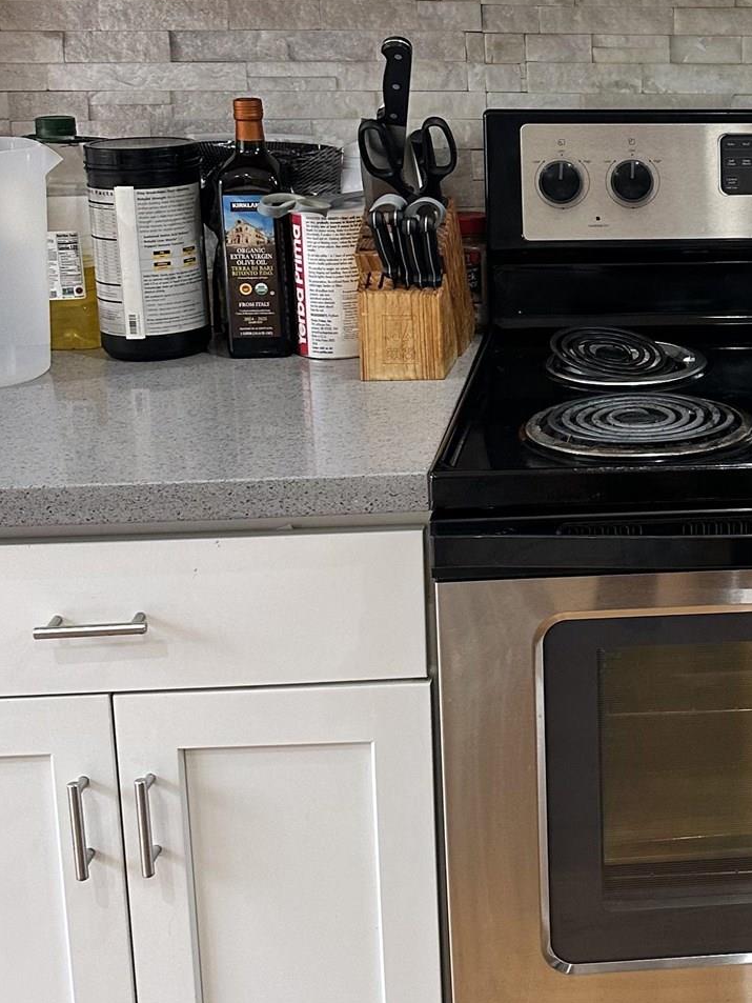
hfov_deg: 23.5
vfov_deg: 32.8
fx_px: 1680
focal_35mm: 58
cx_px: 857
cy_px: 290
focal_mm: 6.86
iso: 160
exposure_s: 1/60
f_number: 1.78
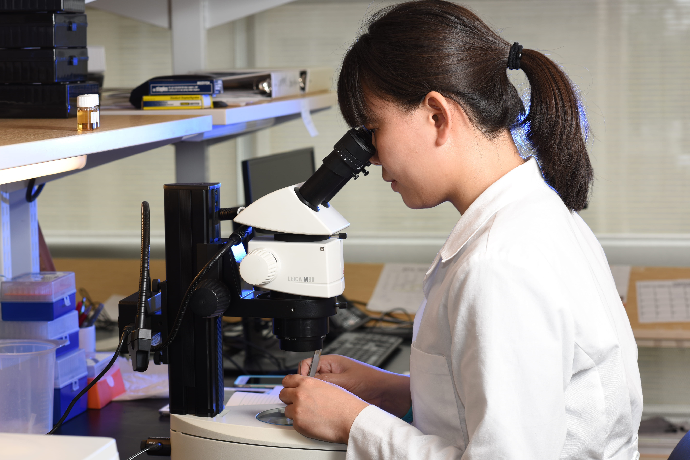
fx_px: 1687
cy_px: 223
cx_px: 335
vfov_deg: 15.5
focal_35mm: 88
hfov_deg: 23.1
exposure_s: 1/50
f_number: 7.1
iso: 200
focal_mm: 85
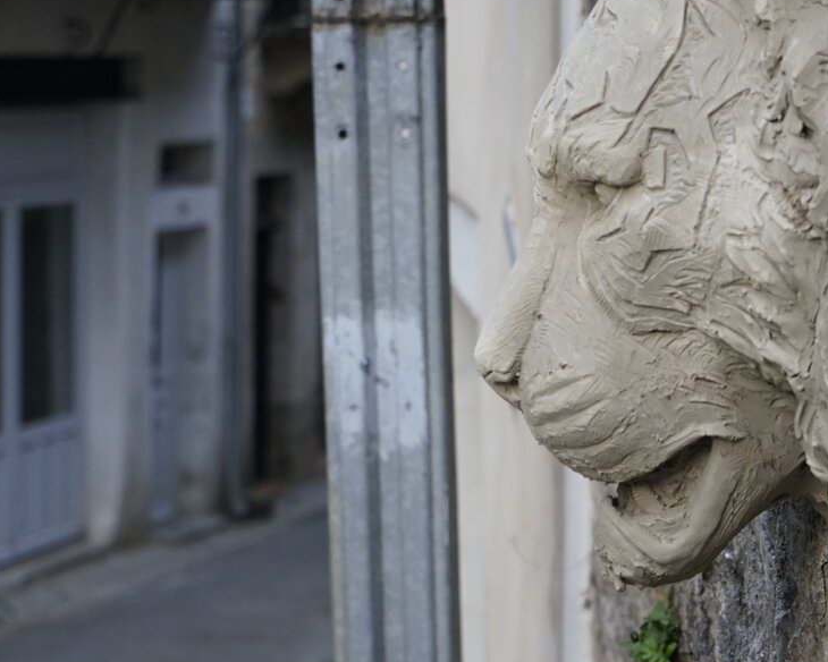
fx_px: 2647
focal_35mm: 108
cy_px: 219
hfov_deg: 17.8
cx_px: 422
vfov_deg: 14.2
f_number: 5.6
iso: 1600
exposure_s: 1/160
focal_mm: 70
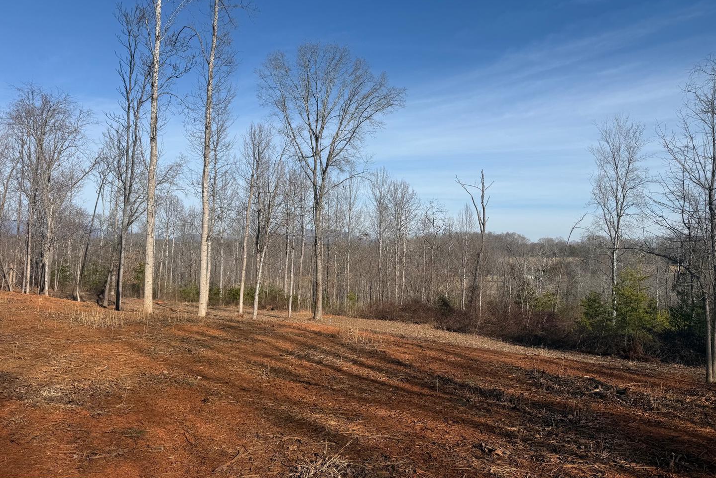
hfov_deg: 71.5
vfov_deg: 51.3
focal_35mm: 25
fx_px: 497
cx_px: 358
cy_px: 240
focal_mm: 6.76
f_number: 1.78
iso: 80
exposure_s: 1/8130
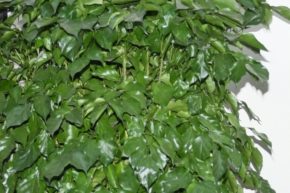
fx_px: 1723
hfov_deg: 9.6
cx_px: 215
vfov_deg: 6.4
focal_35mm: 214
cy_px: 23
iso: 320
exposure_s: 1/200
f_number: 4
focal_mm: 26
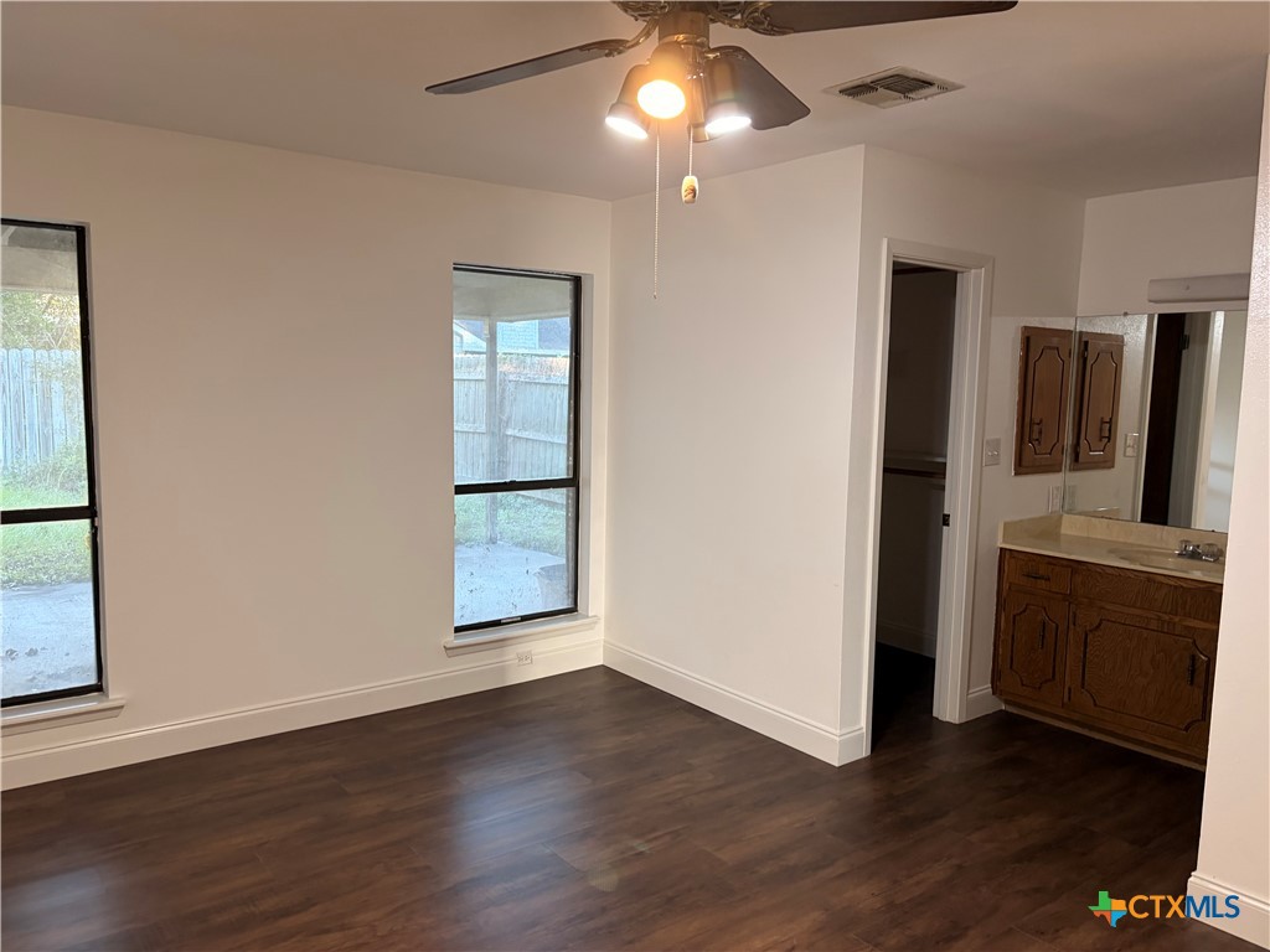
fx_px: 954
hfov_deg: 67.3
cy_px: 476
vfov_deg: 53.1
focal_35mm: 26
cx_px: 635
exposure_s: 1/60
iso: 200
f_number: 1.6
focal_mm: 5.96
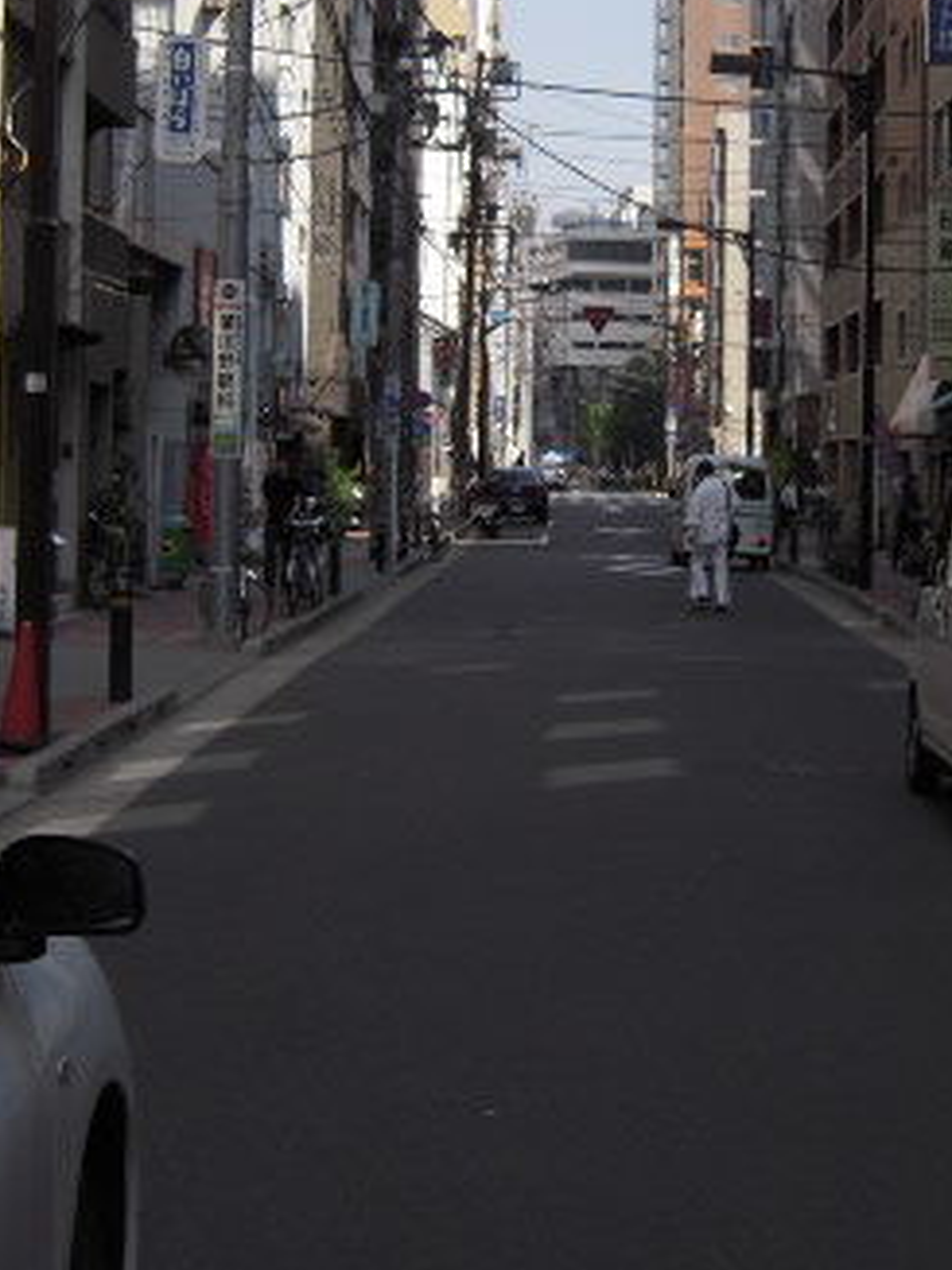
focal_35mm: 88
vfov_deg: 22.1
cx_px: 587
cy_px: 342
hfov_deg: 16.8
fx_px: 3229
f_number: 3.3
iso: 100
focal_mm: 8.1
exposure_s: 1/800
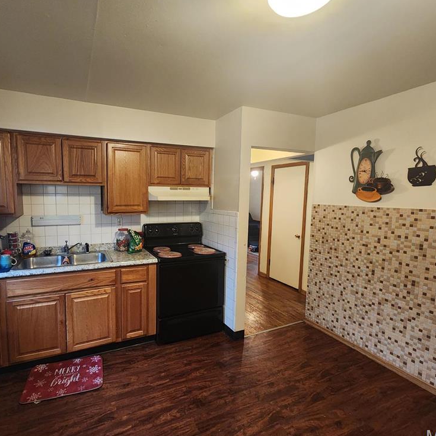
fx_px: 228
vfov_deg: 87.4
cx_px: 182
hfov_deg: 86.7
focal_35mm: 16
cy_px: 221
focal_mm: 2.2
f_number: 2.2
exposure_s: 1/30
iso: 500
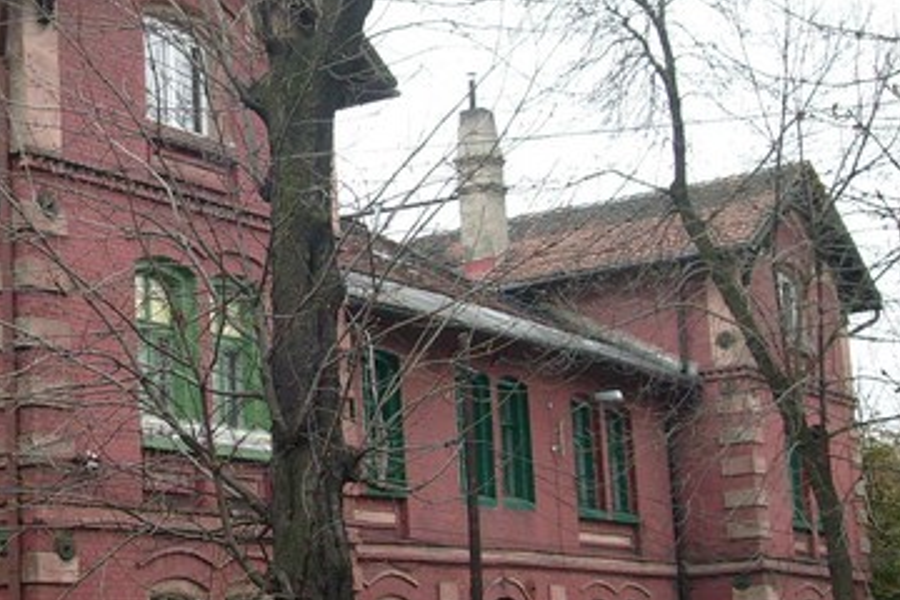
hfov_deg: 23.0
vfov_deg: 15.7
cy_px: 366
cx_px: 148
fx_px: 2175
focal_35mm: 87
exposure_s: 1/125
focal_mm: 7.2
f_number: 3
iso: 80
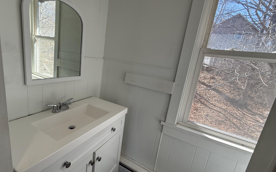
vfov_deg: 68.0
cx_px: 124
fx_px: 128
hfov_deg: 94.1
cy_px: 86
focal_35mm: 17
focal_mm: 2.22
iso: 50
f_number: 2.2
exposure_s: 1/187
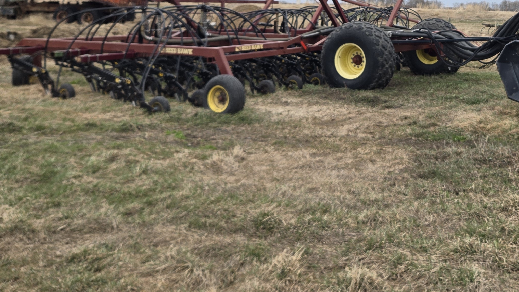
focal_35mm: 49
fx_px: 674
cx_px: 395
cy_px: -25
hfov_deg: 40.8
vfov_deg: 23.1
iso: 25
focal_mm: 5.4
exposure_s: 1/1493
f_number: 1.8
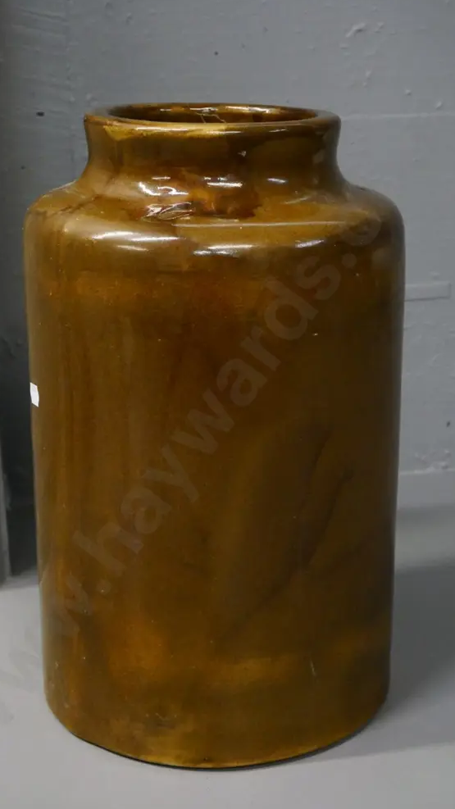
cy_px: 411
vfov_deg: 39.9
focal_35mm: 52
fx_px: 1116
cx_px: 216
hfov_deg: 23.0
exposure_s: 1/100
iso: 3200
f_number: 5.6
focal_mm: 23
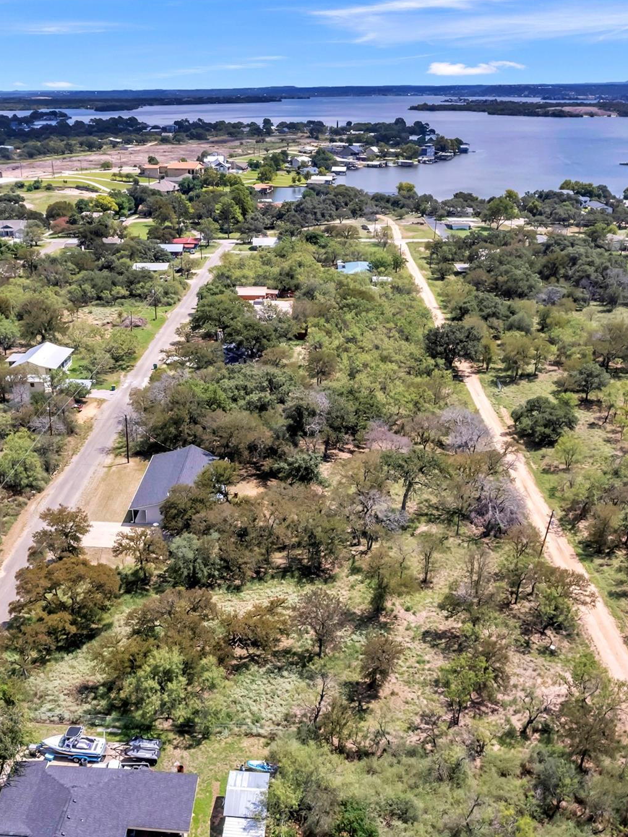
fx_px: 774
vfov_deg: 56.8
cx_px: 257
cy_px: 418
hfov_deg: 44.0
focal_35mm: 32
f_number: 2.8
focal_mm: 8.38
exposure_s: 1/3200
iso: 150
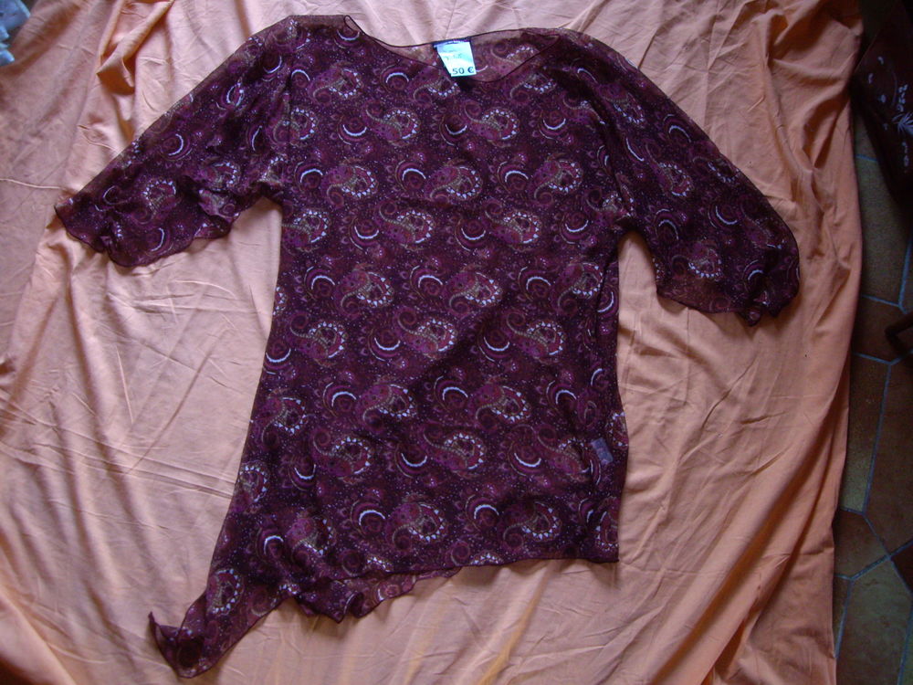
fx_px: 1002
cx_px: 456
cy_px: 342
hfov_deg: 49.0
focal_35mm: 38
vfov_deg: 37.7
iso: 200
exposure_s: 1/20
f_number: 2.7
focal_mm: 6.2
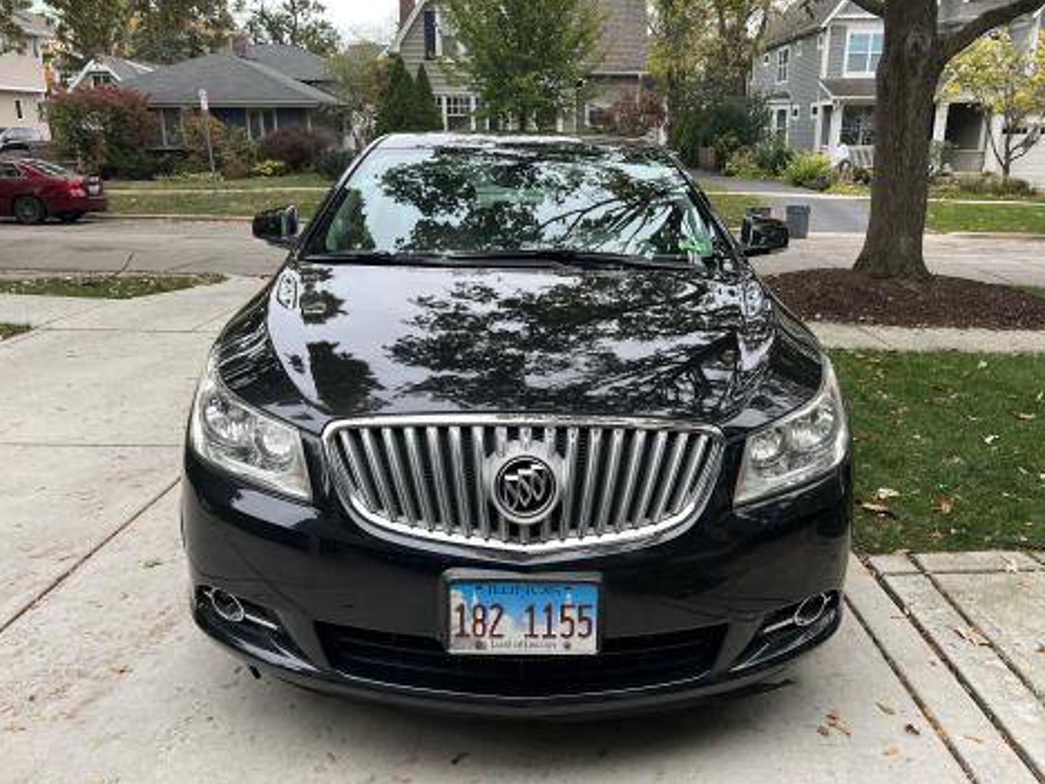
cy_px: 371
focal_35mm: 28
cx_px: 522
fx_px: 845
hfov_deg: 63.4
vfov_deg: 49.7
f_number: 1.5
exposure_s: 1/121
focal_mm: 5.7
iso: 64
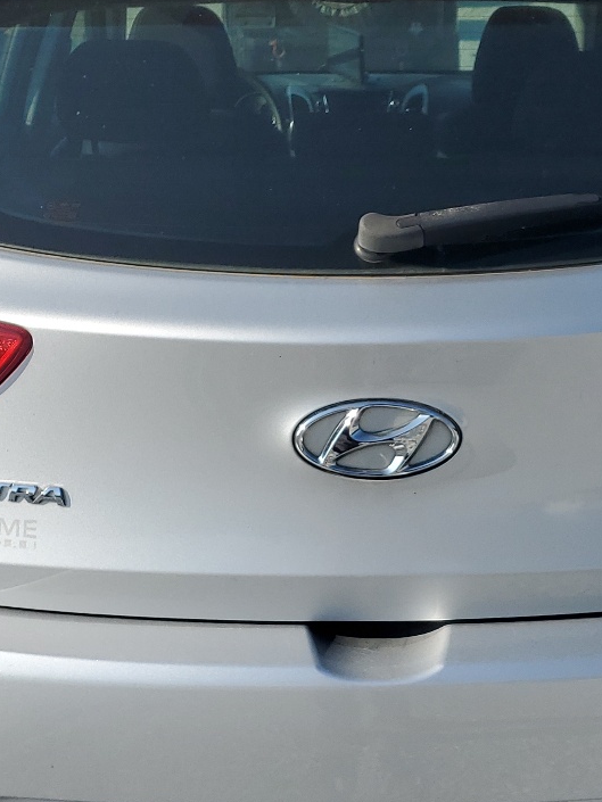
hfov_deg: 24.8
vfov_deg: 32.7
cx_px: 354
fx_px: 1368
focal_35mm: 59
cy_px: 415
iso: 50
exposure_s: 1/3333
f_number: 1.5
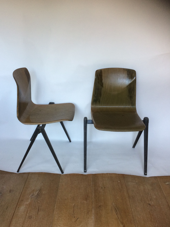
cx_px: 80
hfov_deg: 45.4
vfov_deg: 58.3
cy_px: 114
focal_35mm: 31
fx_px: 203
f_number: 2.2
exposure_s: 1/33
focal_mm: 4.15
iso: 64
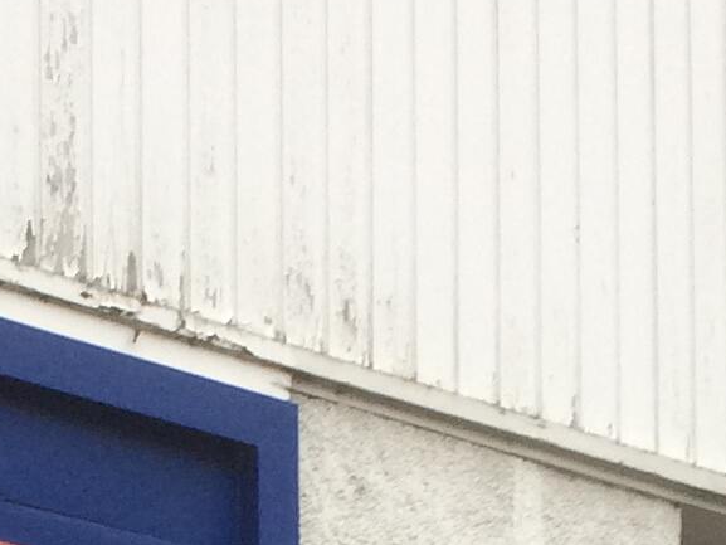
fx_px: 3440
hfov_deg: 12.0
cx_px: 81
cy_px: 1303
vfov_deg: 8.3
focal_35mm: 164
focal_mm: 4.15
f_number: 2.2
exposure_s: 1/100
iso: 64
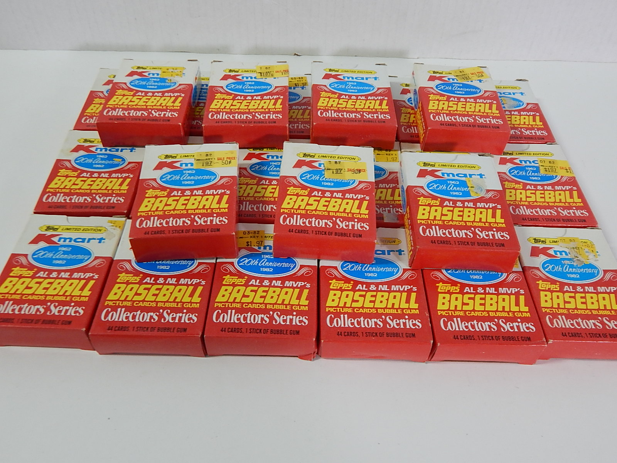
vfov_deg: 49.7
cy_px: 232
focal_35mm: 28
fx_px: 499
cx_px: 308
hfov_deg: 63.4
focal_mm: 5.1
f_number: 3.2
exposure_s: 1/30
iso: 160
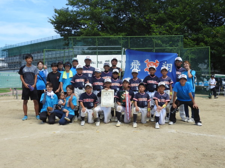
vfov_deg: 36.0
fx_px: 260
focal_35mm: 40
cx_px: 112
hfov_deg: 46.8
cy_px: 84
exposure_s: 1/640
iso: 100
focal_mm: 7.2
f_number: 3.8
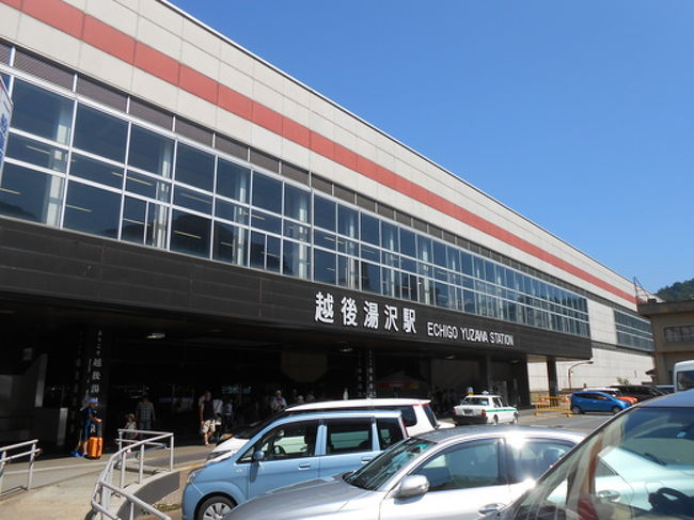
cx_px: 347
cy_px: 260
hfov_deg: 67.3
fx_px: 521
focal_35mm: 26
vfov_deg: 53.0
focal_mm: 4.6
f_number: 3.5
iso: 80
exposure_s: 1/1000
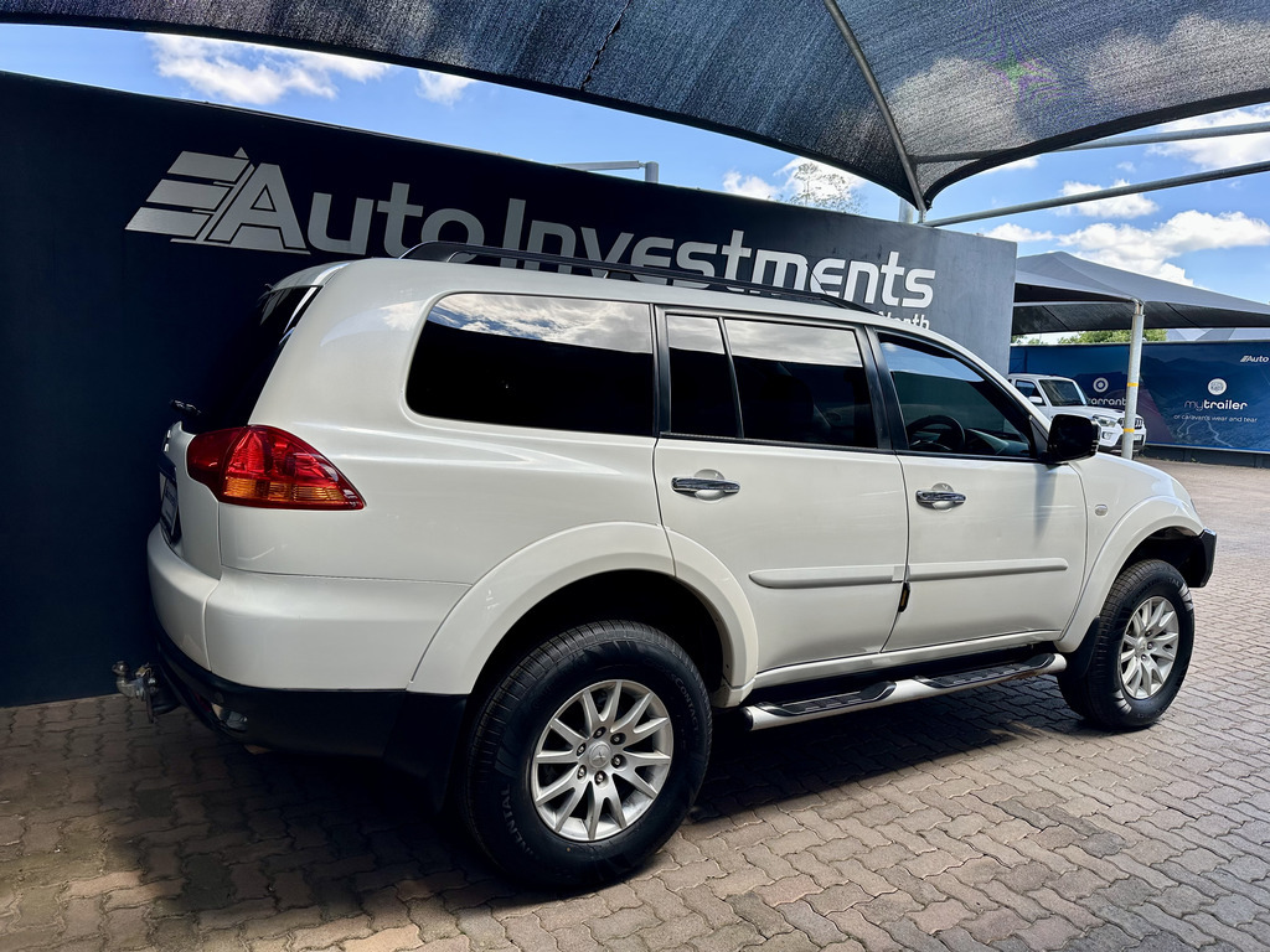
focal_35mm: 24
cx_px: 635
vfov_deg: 56.8
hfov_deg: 71.6
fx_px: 881
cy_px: 476
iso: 80
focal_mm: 6.86
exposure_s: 1/797
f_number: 1.78
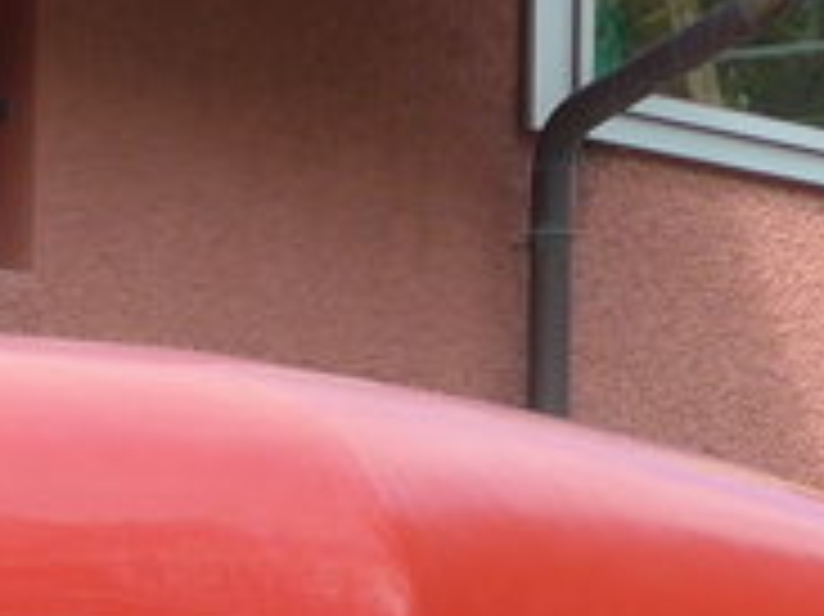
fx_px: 7636
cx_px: 14
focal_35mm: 321
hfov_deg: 6.2
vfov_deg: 4.5
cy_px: 1367
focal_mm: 10.1
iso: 80
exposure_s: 1/320
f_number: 3.2
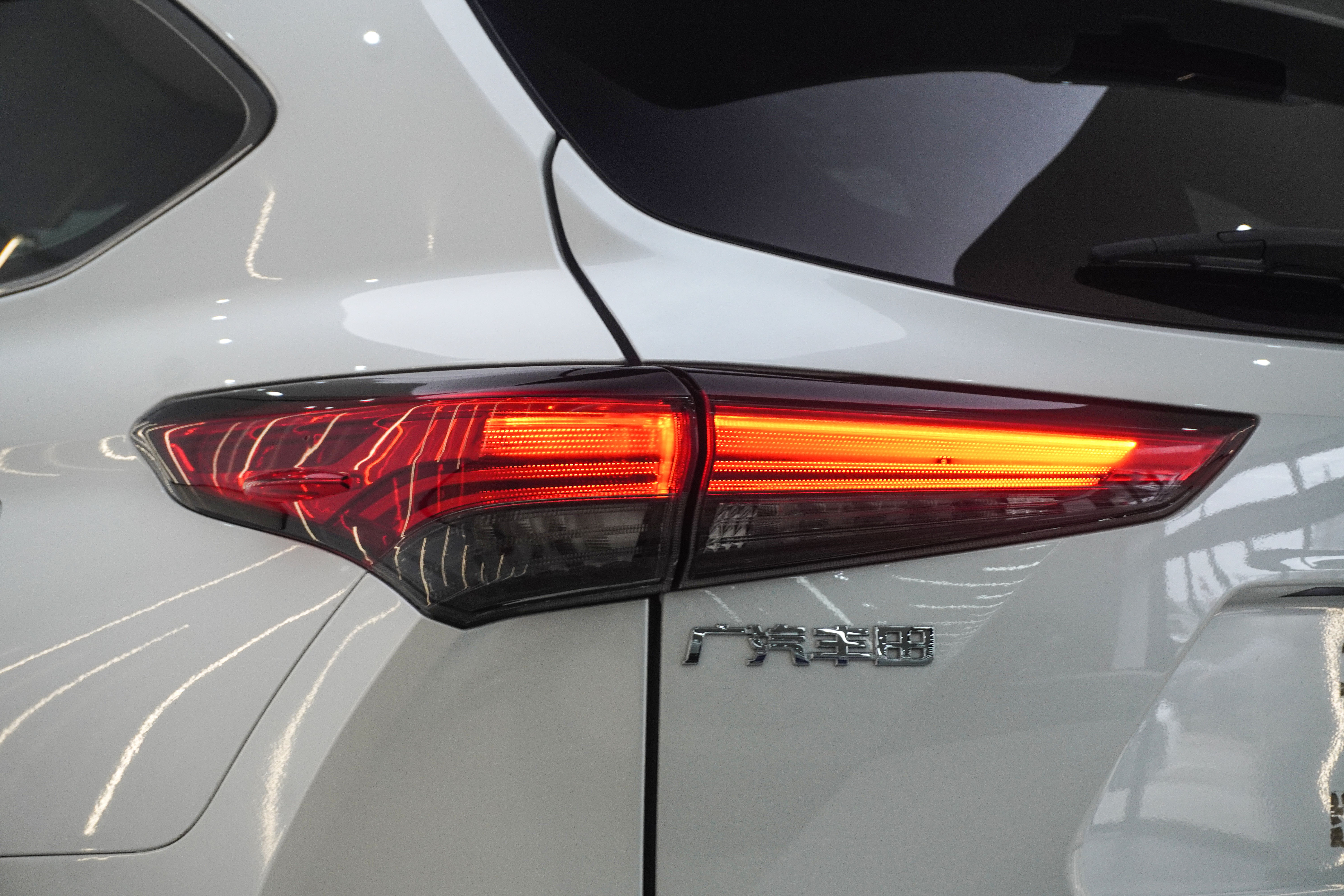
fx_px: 2800
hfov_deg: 27.0
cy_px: 448
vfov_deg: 18.2
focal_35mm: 75
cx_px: 672
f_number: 6.3
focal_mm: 50
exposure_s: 1/80
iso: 640
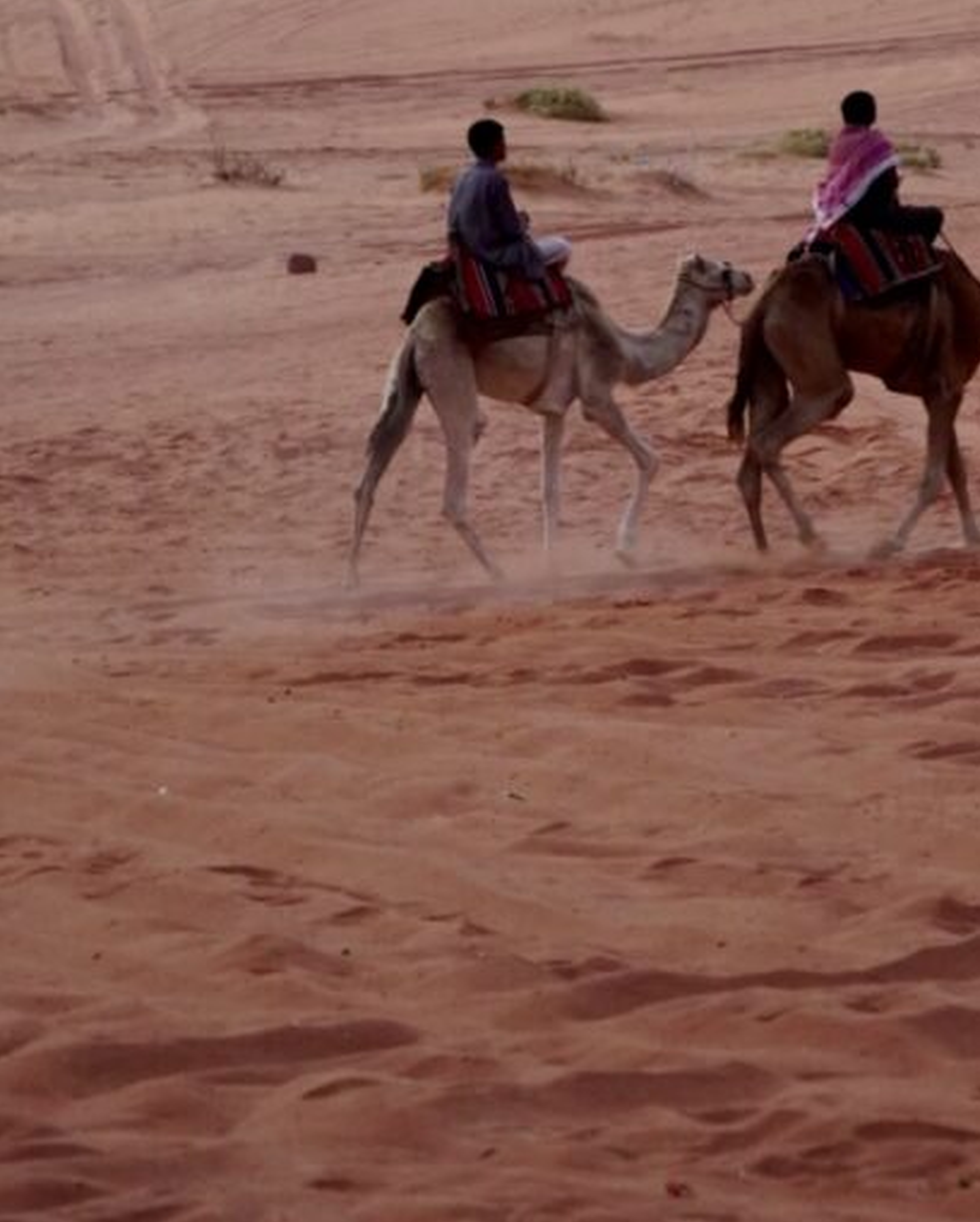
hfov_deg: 6.7
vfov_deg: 8.4
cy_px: 2
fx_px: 8329
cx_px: 632
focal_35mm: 230
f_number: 4
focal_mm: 77
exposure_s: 1/125
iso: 2000
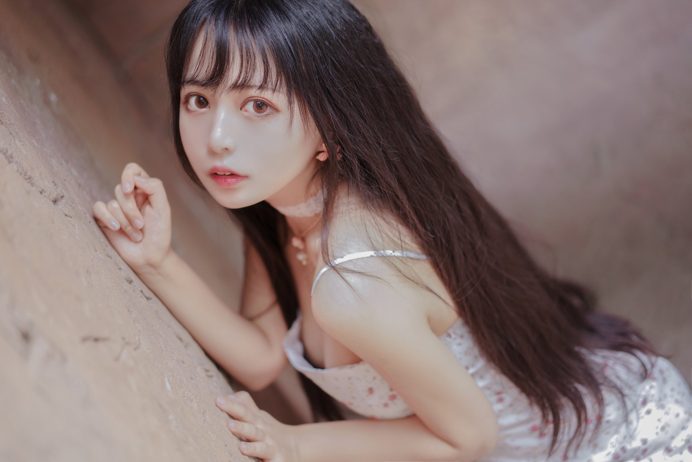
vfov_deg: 24.6
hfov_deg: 36.2
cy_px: 231
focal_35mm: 55
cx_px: 346
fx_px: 1057
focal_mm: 55
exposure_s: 1/200
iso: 400
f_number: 1.8
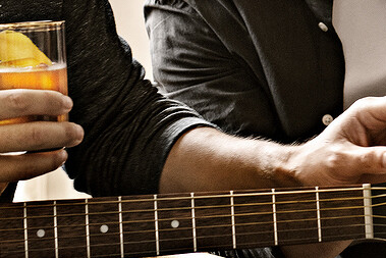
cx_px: 495
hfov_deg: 10.2
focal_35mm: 198
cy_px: -45
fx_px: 2124
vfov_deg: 6.9
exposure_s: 1/160
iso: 500
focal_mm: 50
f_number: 4.5
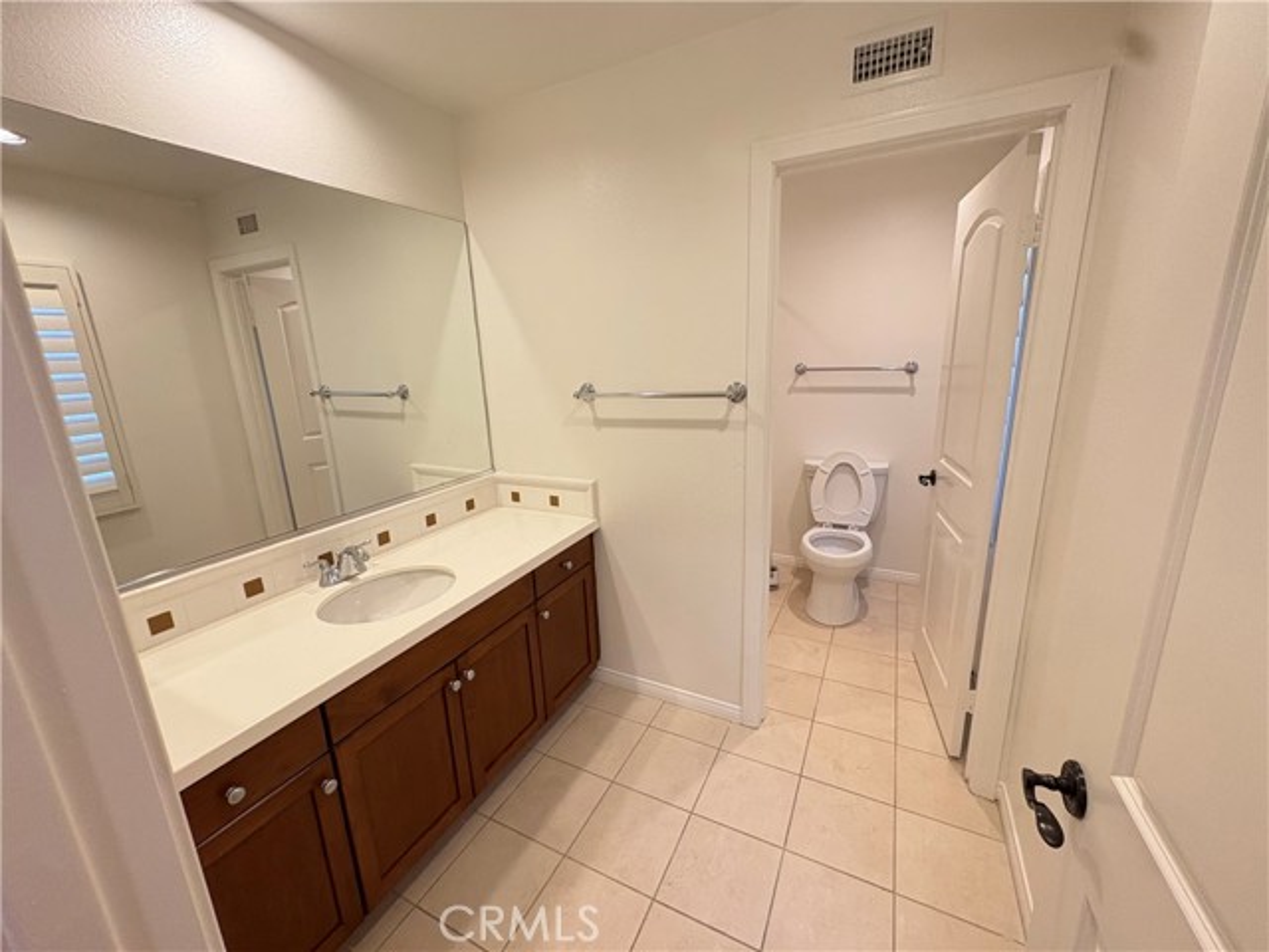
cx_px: 634
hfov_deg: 102.1
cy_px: 476
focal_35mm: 14
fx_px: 513
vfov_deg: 85.7
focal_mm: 2.22
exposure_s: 1/60
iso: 250
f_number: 2.2
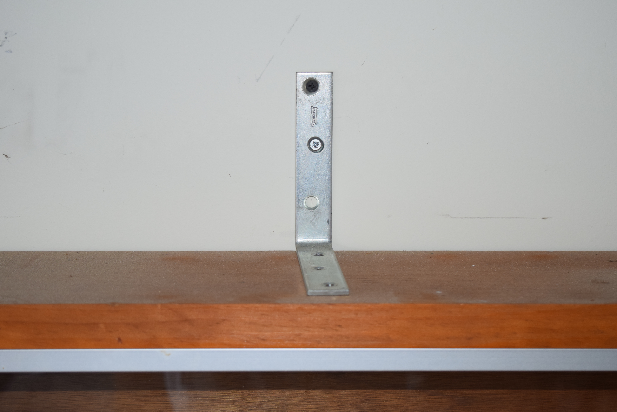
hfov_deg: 29.8
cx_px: 308
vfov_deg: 20.2
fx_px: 1158
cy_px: 206
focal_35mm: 68
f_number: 5
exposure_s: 1/80
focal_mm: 45
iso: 800
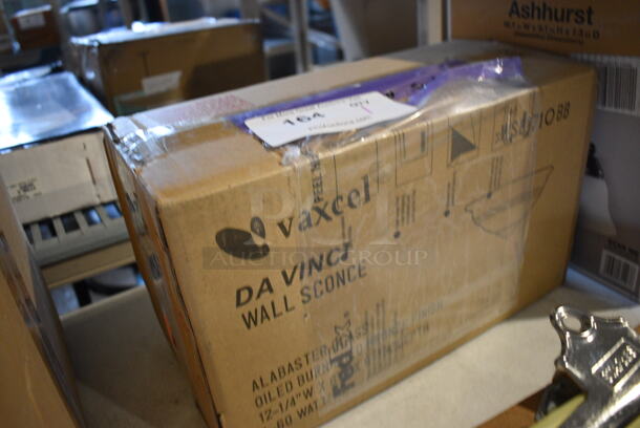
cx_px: 320
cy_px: 214
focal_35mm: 27
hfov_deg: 67.3
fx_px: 480
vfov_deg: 48.0
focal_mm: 18
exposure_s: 1/125
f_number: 3.5
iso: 2000
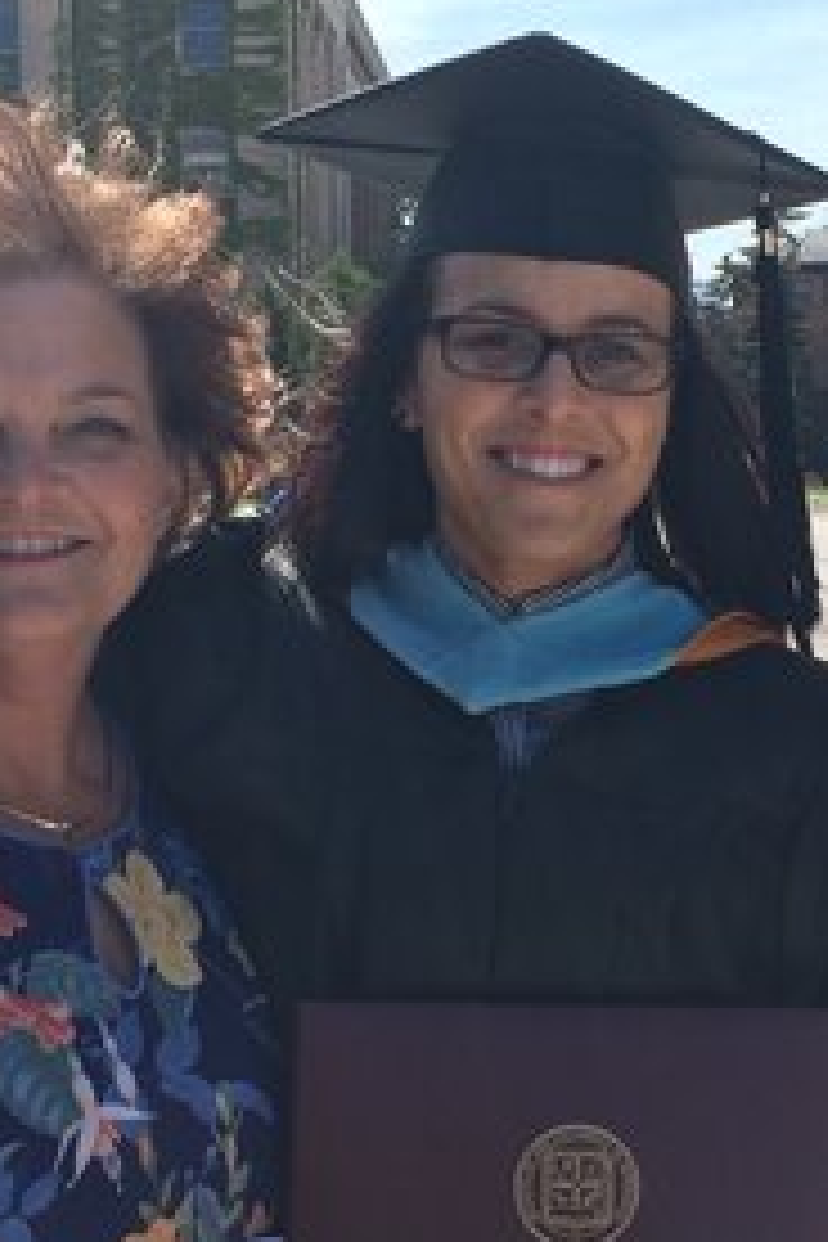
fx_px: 2415
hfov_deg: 19.2
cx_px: 711
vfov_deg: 28.8
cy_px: 648
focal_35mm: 70
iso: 32
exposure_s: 1/1325
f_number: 2.2
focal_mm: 4.15
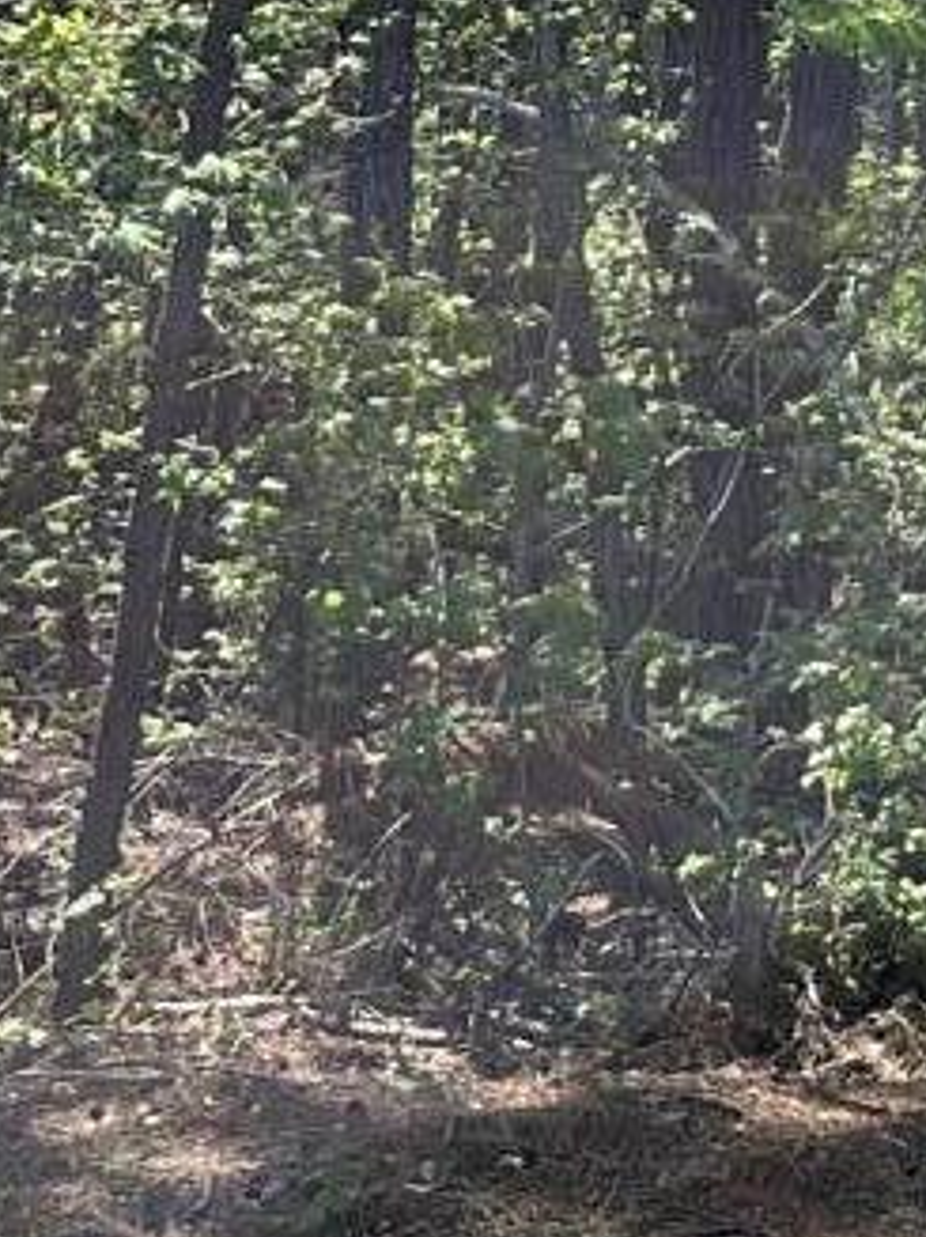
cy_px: -670
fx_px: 5675
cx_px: 1663
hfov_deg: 8.9
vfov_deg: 11.8
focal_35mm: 159
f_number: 1.6
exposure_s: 1/1056
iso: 50
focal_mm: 5.1
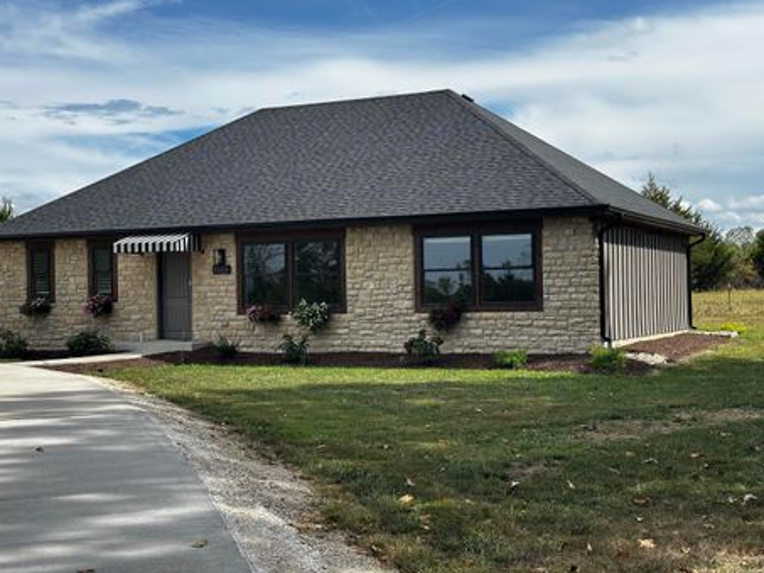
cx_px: 358
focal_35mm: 53
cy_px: 289
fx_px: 1170
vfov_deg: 27.5
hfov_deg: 36.1
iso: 64
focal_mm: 6.86
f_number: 1.78
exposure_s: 1/1783
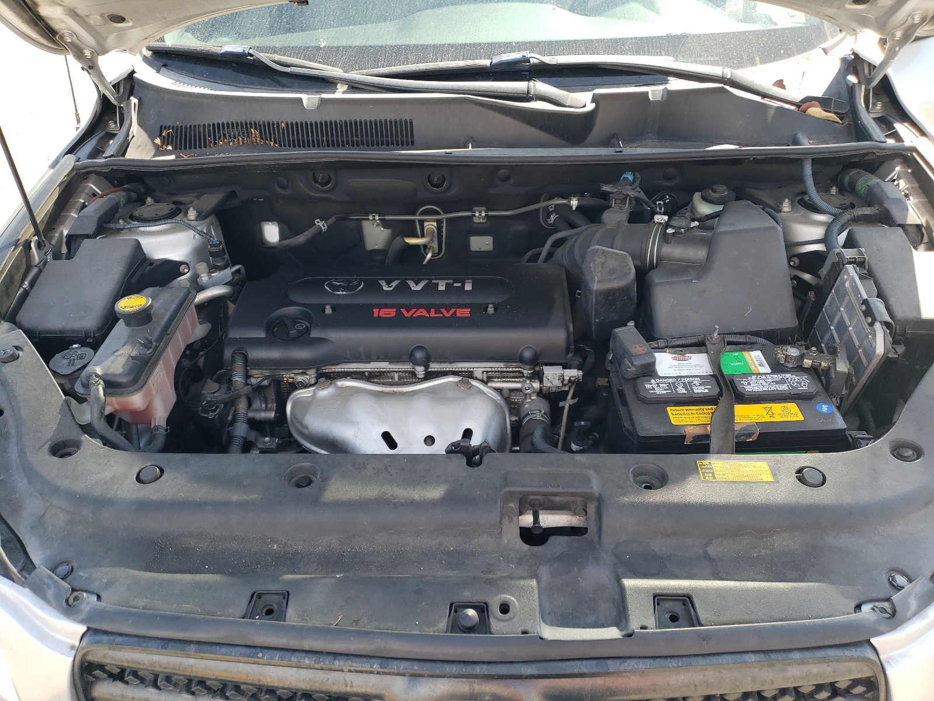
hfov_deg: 67.3
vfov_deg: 53.1
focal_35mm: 26
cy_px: 350
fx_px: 702
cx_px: 467
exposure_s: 1/333
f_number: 1.5
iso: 50
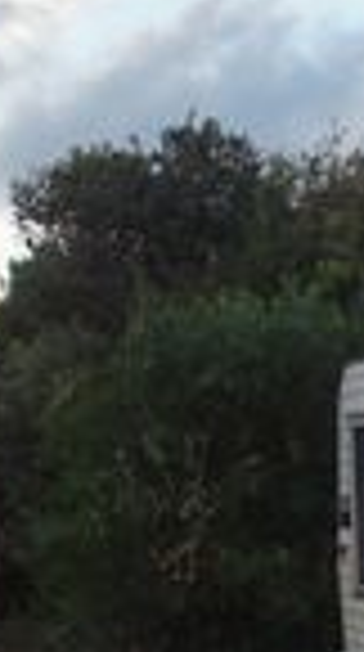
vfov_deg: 24.2
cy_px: 533
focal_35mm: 87
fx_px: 1496
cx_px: 845
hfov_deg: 11.6
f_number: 4.5
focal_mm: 17
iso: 100
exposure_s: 1/80
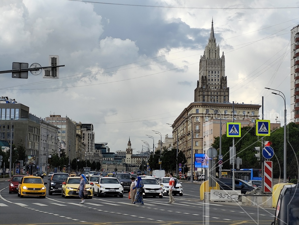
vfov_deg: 15.9
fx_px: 803
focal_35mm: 93
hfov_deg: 21.1
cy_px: 112
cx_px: 150
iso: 50
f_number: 1.65
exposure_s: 1/886
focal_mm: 6.19
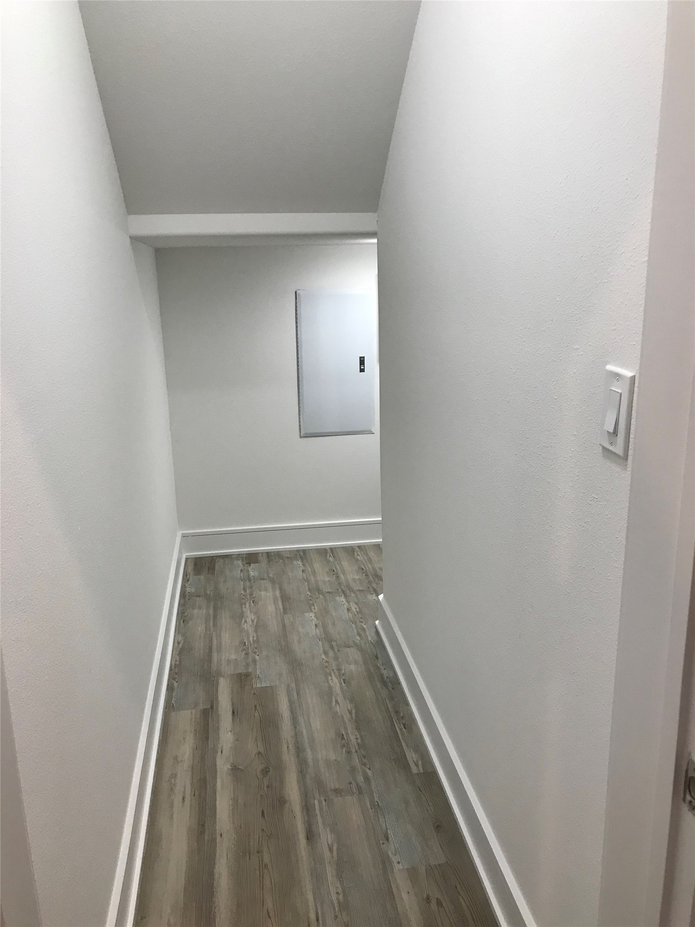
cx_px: 348
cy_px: 464
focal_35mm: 28
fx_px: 750
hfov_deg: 49.7
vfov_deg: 63.4
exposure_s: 1/30
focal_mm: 3.99
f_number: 1.8
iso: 25
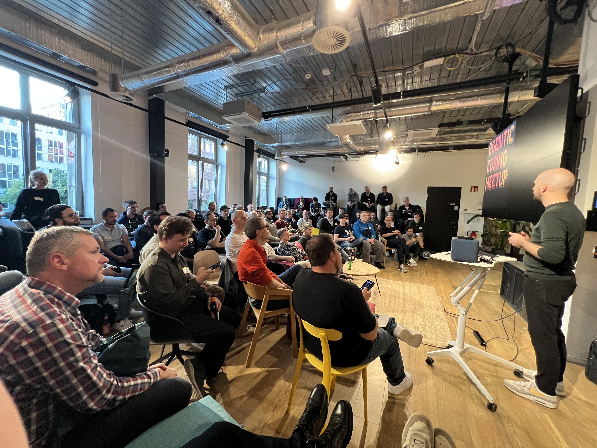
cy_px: 224
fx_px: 224
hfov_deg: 106.2
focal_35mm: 13
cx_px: 298
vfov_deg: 89.9
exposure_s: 1/50
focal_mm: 1.57
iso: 500
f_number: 1.8
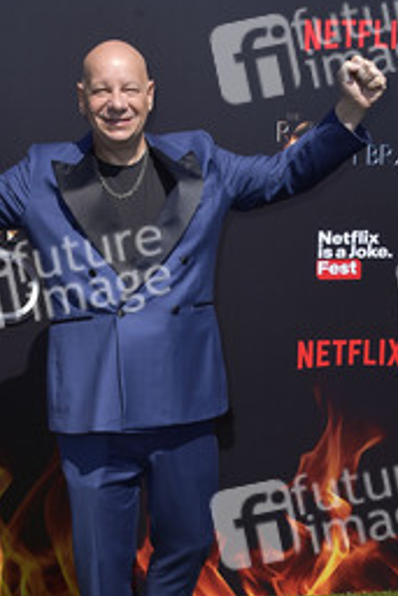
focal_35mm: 50
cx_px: 120
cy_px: 398
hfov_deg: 26.8
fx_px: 828
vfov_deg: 39.1
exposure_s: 1/250
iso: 200
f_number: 8
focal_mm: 32
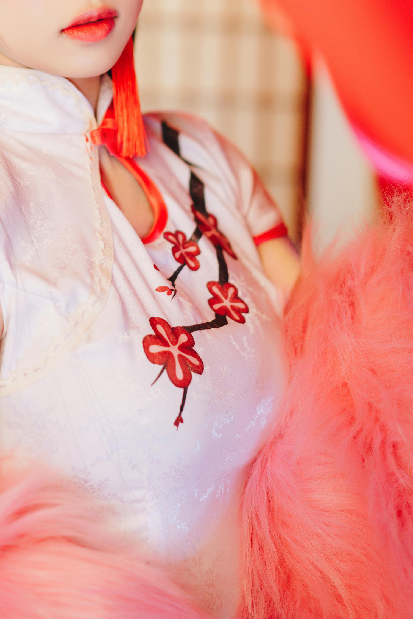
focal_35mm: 97
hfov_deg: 14.0
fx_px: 1668
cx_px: 54
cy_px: 96
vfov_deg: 20.7
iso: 1000
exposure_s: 1/100
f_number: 1.8
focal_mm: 55
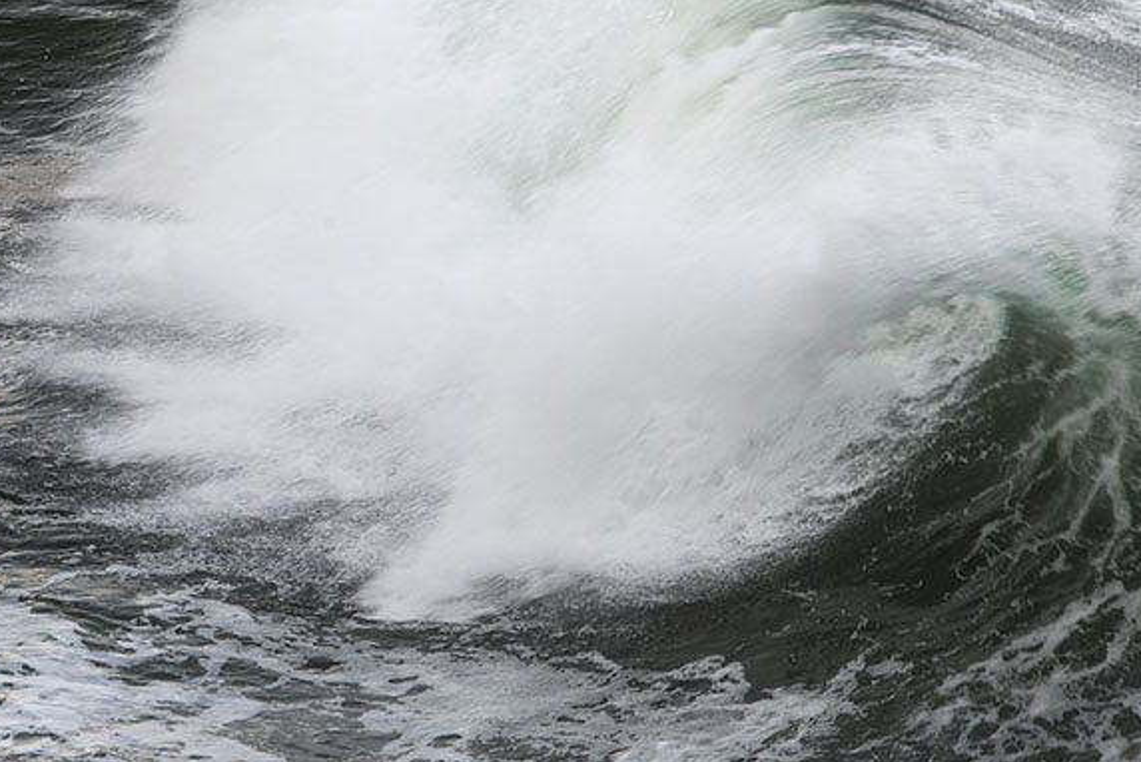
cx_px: 136
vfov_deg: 3.7
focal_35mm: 376
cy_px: 441
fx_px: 11923
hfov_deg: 5.5
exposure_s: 1/60
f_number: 11
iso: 100
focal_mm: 210
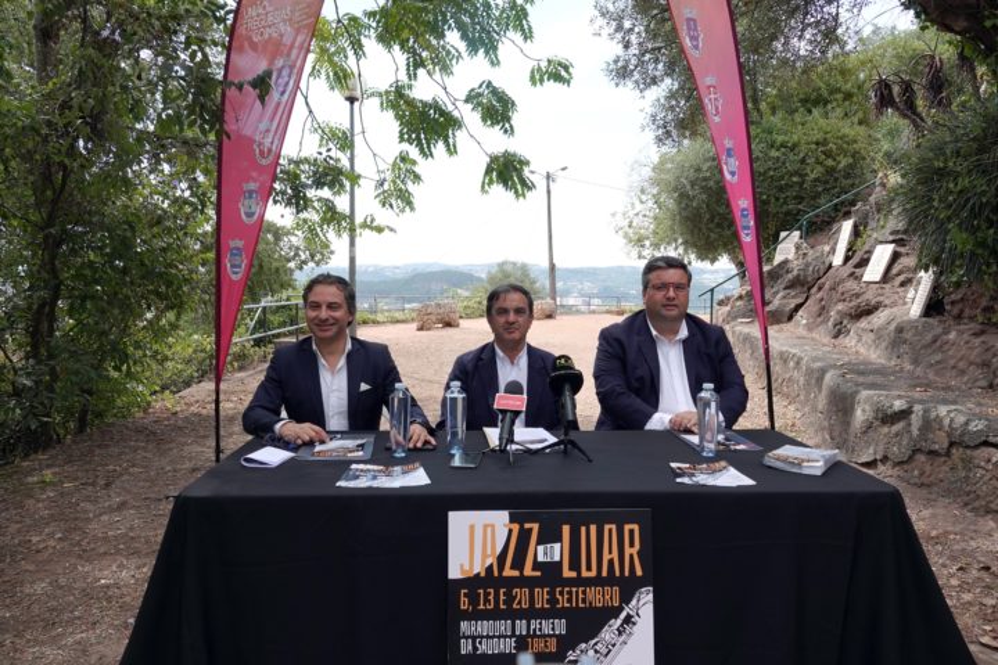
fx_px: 665
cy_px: 332
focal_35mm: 24
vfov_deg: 53.1
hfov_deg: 73.7
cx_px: 499
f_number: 4.5
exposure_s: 1/250
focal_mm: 8.8
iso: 100
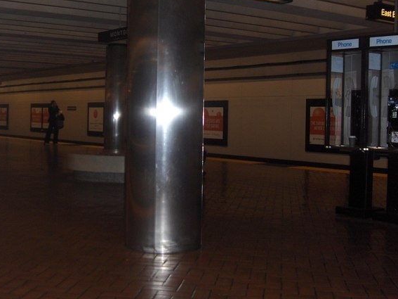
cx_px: 175
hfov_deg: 34.9
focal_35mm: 55
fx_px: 632
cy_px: 116
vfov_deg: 26.5
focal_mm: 8
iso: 100
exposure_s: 1/60
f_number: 2.8
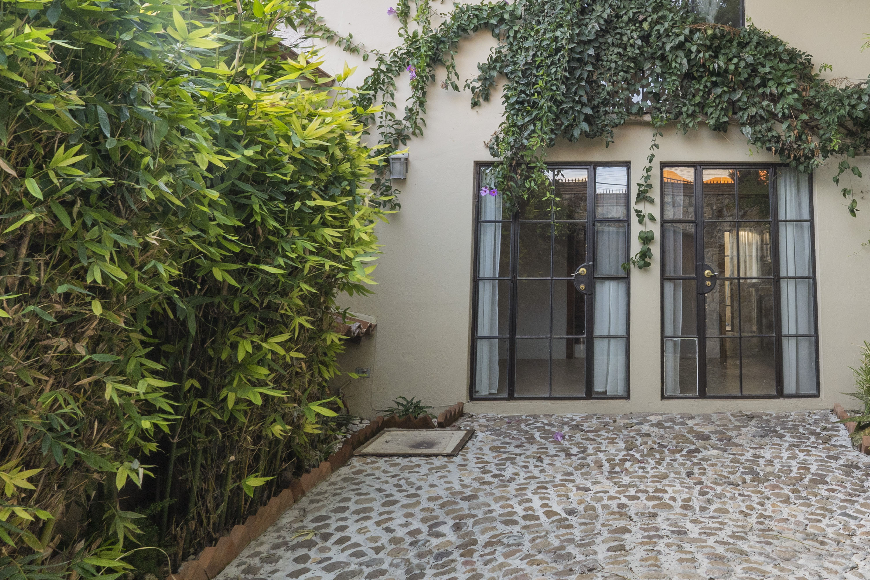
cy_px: 164
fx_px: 797
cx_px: 656
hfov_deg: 54.5
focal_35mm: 33
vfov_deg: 39.2
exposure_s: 1/20
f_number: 11
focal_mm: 11
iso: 200
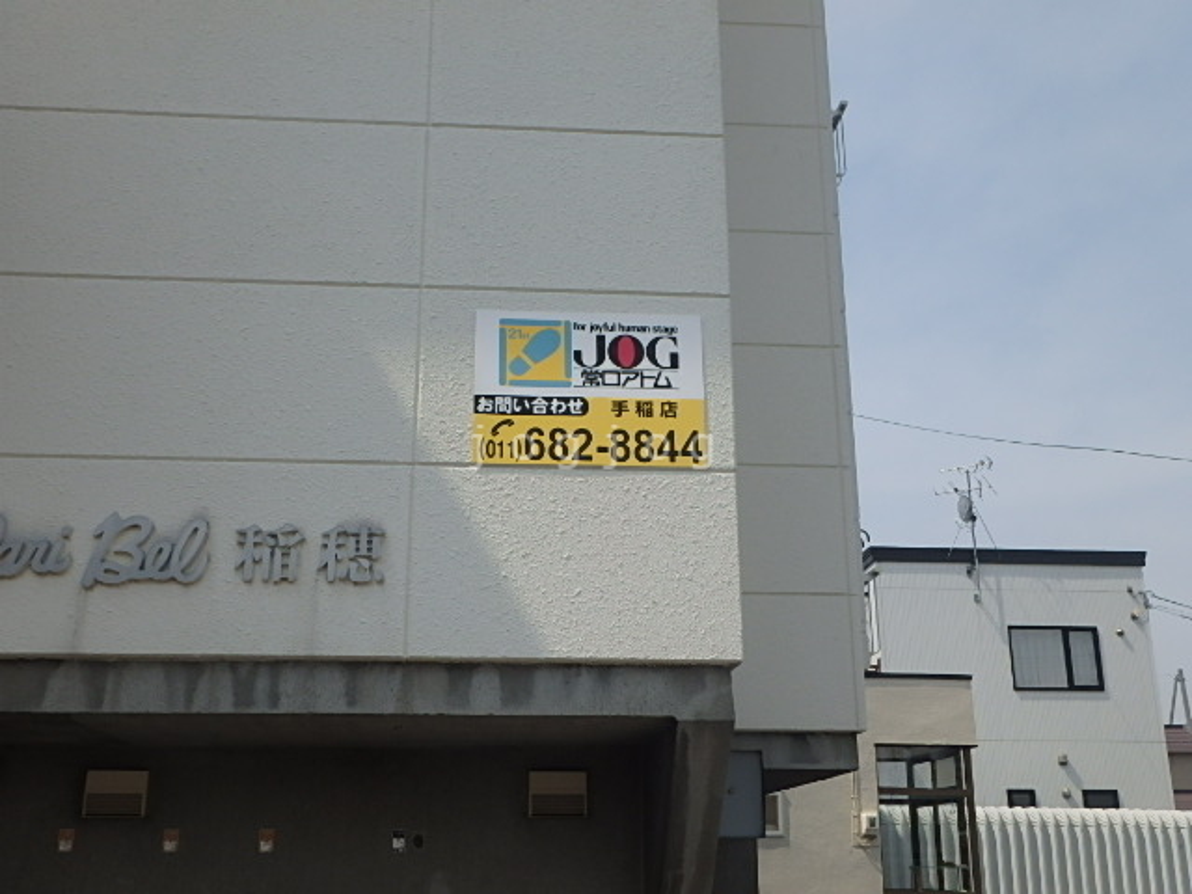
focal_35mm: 36
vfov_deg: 39.7
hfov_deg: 51.4
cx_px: 596
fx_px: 1240
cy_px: 447
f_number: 5
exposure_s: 1/1000
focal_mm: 6.4
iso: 125
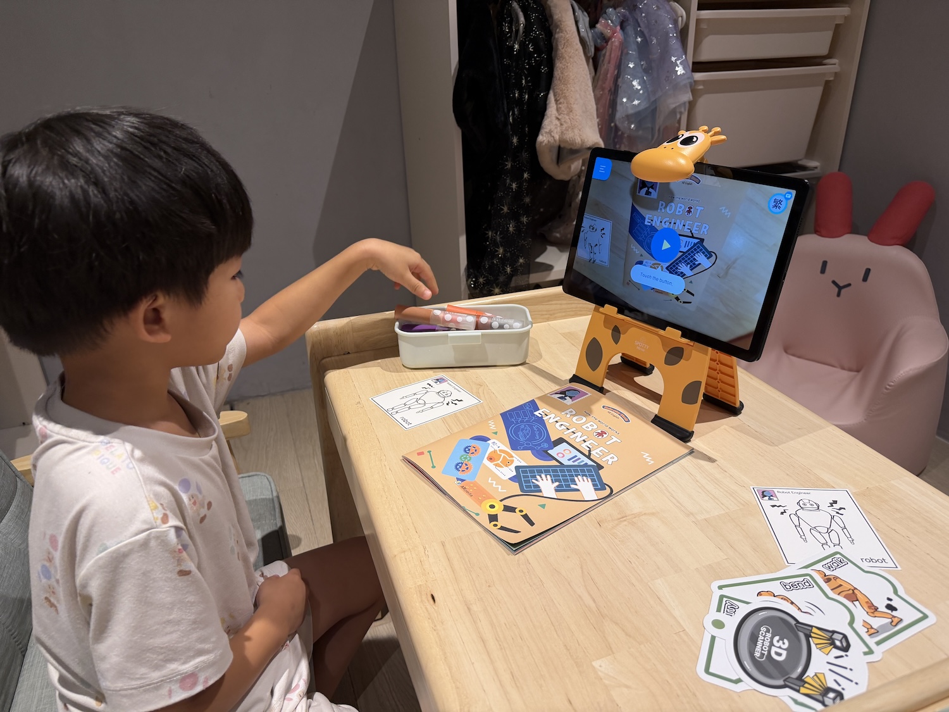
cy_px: 356
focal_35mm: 24
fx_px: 658
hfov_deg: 71.6
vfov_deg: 56.8
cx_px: 474
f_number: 1.78
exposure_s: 1/120
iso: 160
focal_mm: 6.76
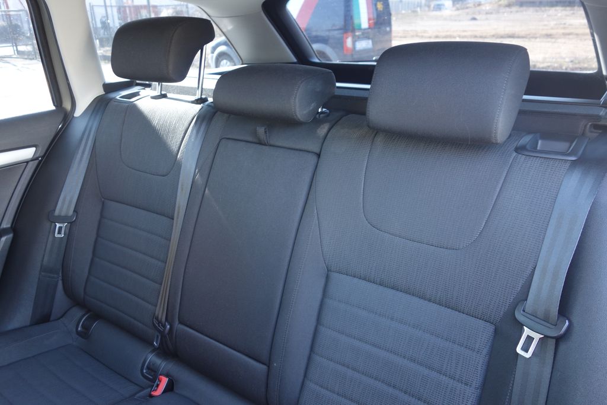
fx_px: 472
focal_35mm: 28
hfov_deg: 65.5
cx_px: 304
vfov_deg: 46.4
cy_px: 202
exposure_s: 1/30
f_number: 2.5
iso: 200
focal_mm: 10.4
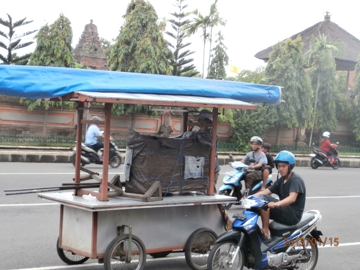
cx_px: 180
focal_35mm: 68
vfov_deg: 21.6
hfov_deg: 28.6
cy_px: 135
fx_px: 707
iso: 100
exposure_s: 1/160
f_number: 4.7
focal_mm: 12.1
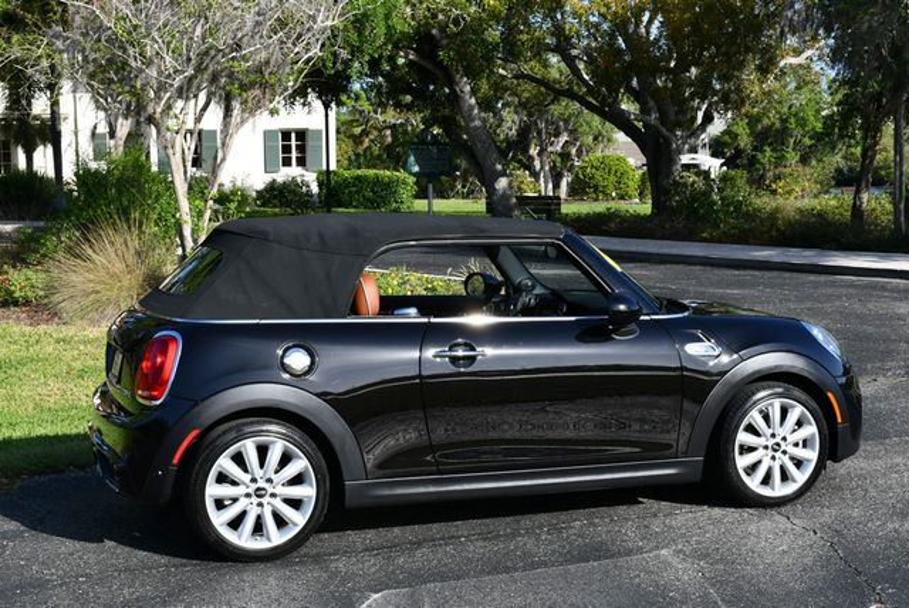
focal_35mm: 56
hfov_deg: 35.6
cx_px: 454
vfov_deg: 24.2
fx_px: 1415
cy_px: 304
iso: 160
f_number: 8
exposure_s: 1/250
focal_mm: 28
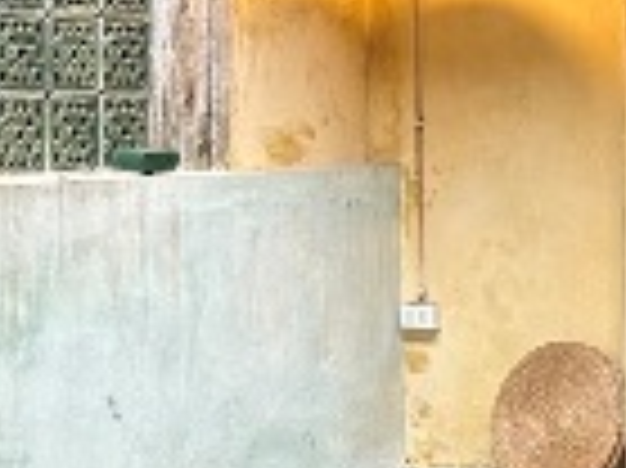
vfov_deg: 10.6
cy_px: -27
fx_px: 2493
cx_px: 685
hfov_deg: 14.0
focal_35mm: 138
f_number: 1.78
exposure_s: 1/100
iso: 125
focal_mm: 6.86
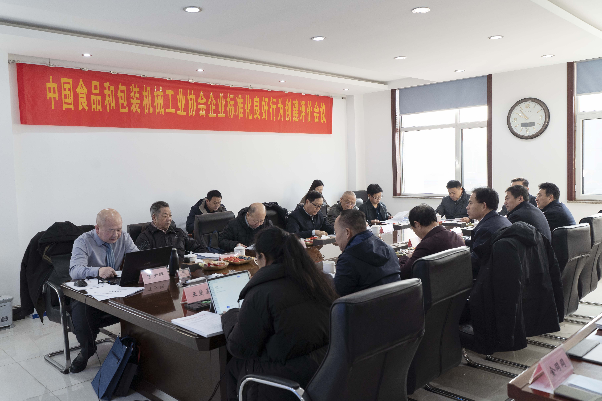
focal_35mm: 30
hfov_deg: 61.9
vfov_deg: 43.6
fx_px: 502
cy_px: 200
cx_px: 301
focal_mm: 30
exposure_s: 1/80
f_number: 5
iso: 1000
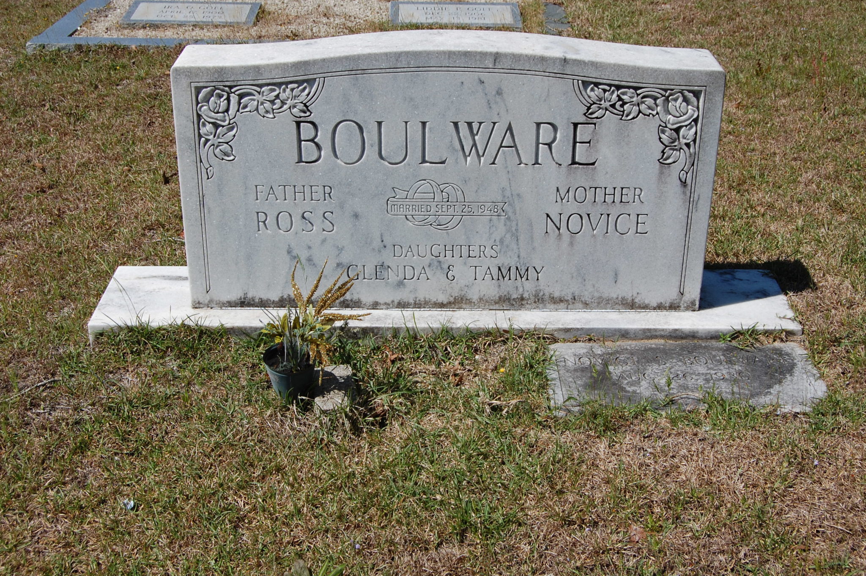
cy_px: 288
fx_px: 1154
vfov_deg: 28.0
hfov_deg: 41.1
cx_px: 433
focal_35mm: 48
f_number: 10
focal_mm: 32
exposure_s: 1/400
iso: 200
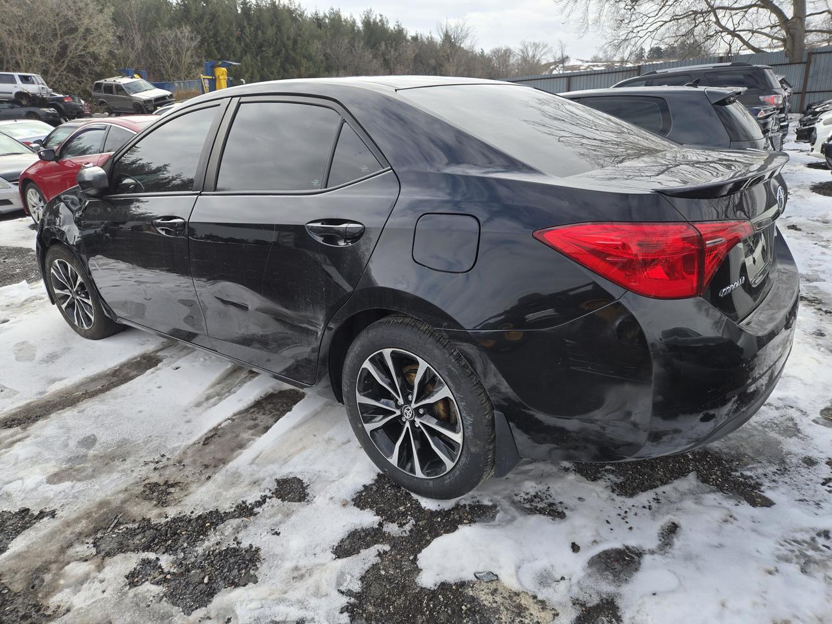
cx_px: 416
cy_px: 312
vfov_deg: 58.9
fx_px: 553
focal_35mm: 23
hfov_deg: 73.9
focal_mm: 5.4
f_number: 1.8
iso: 25
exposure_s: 1/1105
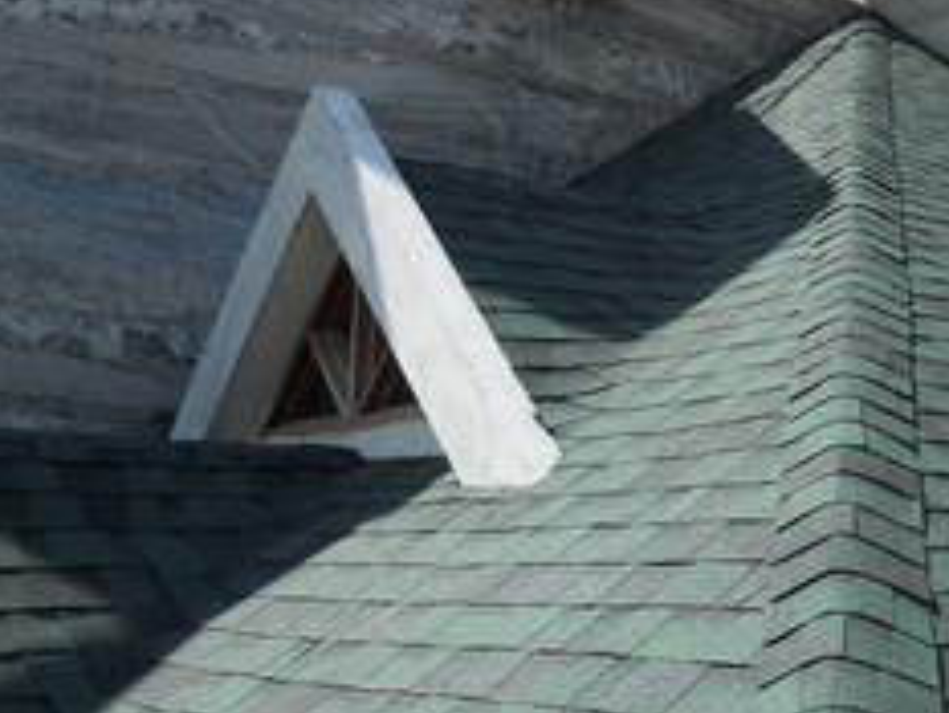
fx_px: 1646
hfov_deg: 30.6
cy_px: 340
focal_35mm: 60
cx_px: 868
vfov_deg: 24.4
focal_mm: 5
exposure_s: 1/250
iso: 80
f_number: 5.4
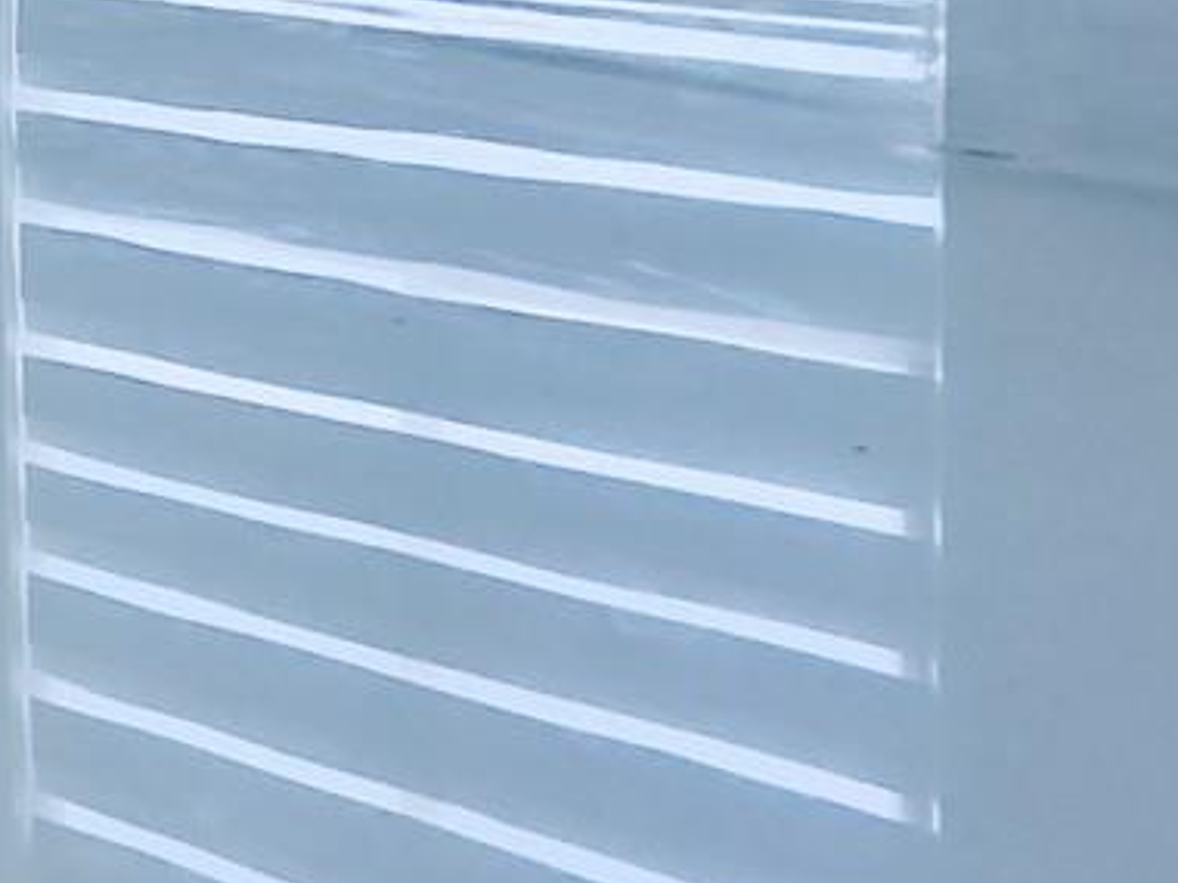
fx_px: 2008
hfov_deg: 20.4
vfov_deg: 22.0
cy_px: -297
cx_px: -1051
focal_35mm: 59
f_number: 2.2
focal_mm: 2.22
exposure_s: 1/120
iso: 200
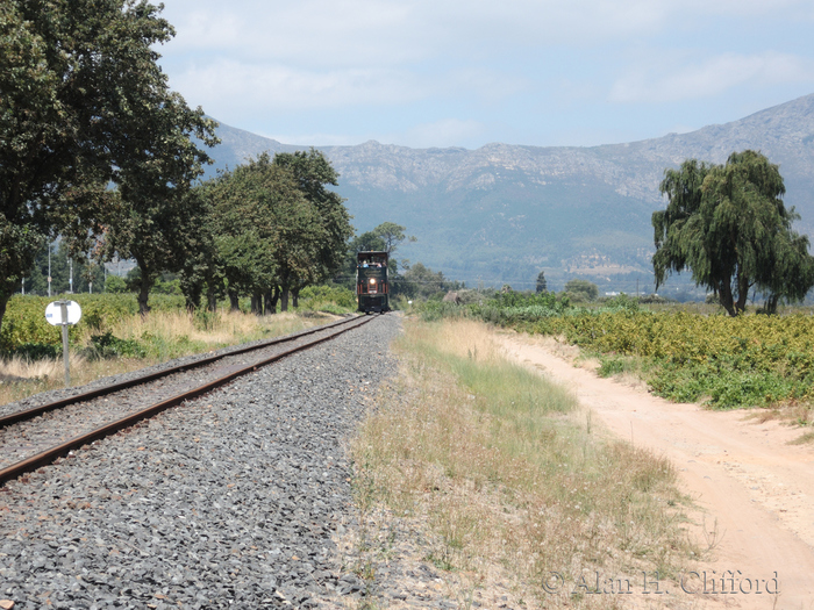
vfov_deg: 14.1
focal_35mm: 105
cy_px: 305
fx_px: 2469
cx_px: 407
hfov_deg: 18.7
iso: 100
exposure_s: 1/320
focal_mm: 22.4
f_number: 5.2
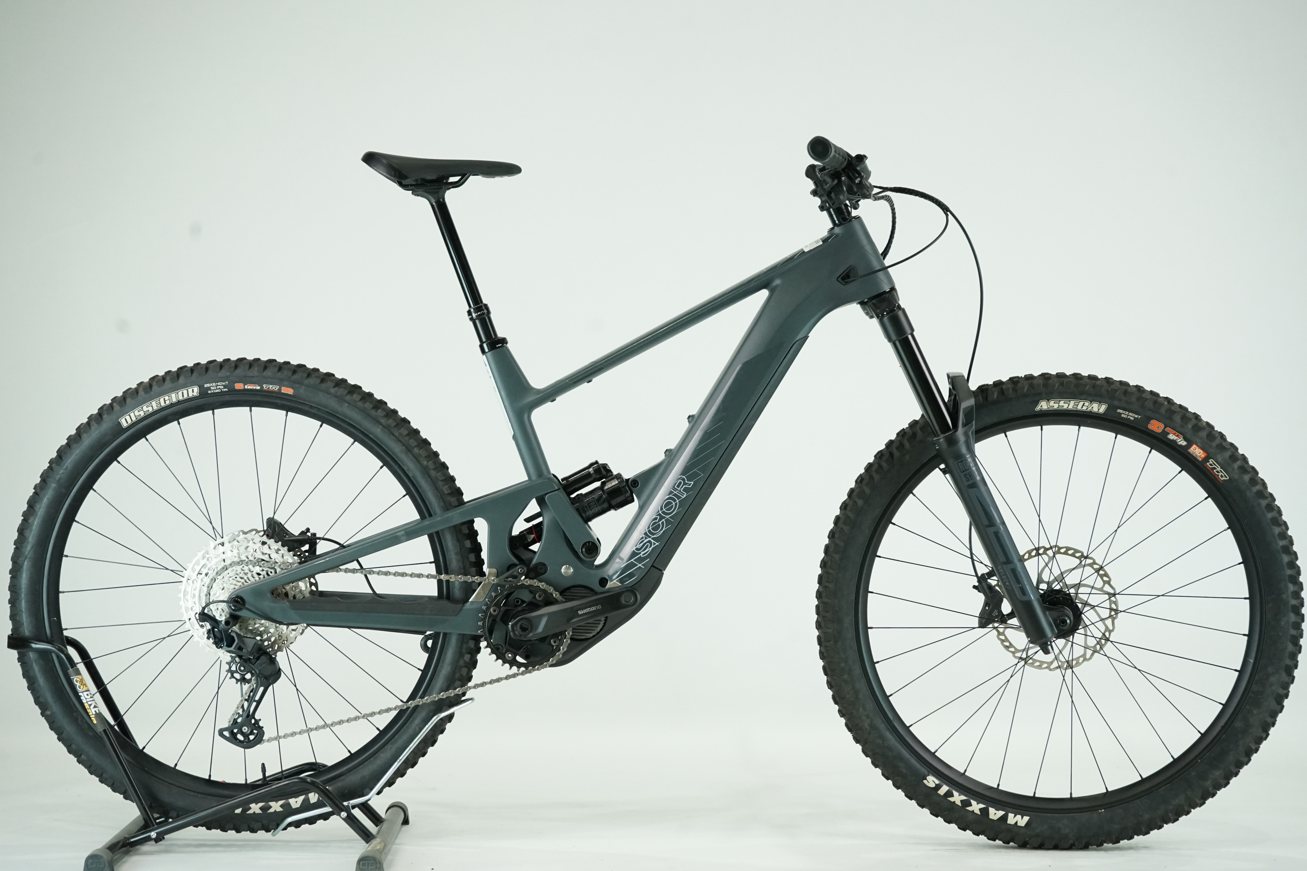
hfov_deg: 37.5
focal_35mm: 53
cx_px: 654
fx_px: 1924
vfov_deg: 25.5
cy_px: 436
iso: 2500
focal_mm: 53
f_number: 7.1
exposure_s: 1/200
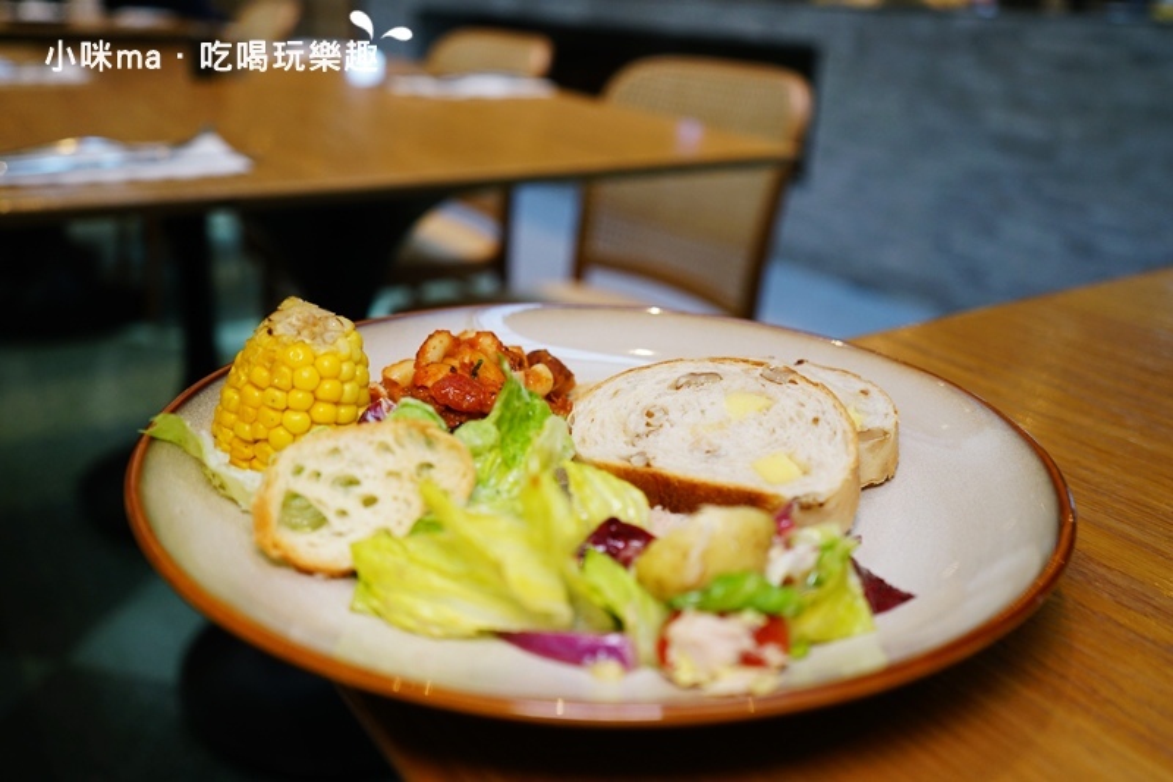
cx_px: 586
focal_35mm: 31
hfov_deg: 60.3
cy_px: 391
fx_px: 1010
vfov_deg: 42.3
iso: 640
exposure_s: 1/60
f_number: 4
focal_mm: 31
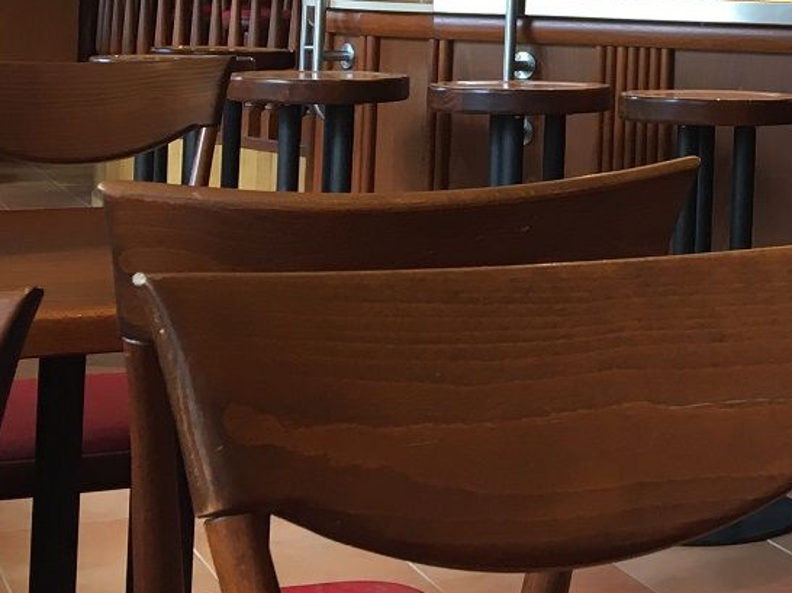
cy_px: -41
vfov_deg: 16.9
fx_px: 1944
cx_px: 917
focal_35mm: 85
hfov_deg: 21.6
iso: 64
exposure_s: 1/33
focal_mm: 4.15
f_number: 2.2
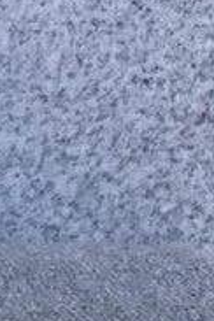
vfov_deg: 12.2
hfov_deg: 7.5
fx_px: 1418
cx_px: -453
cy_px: 513
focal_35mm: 159
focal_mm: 3.3
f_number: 2.4
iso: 25
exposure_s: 1/543
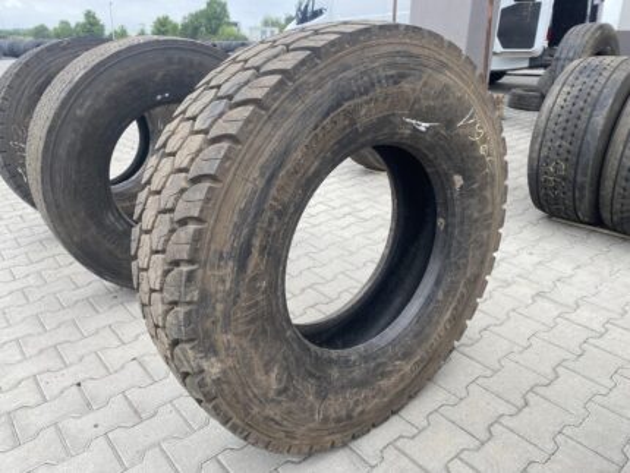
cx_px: 315
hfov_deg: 67.3
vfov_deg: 53.1
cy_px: 236
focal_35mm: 26
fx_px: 473
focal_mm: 4.25
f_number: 1.8
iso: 32
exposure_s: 1/606
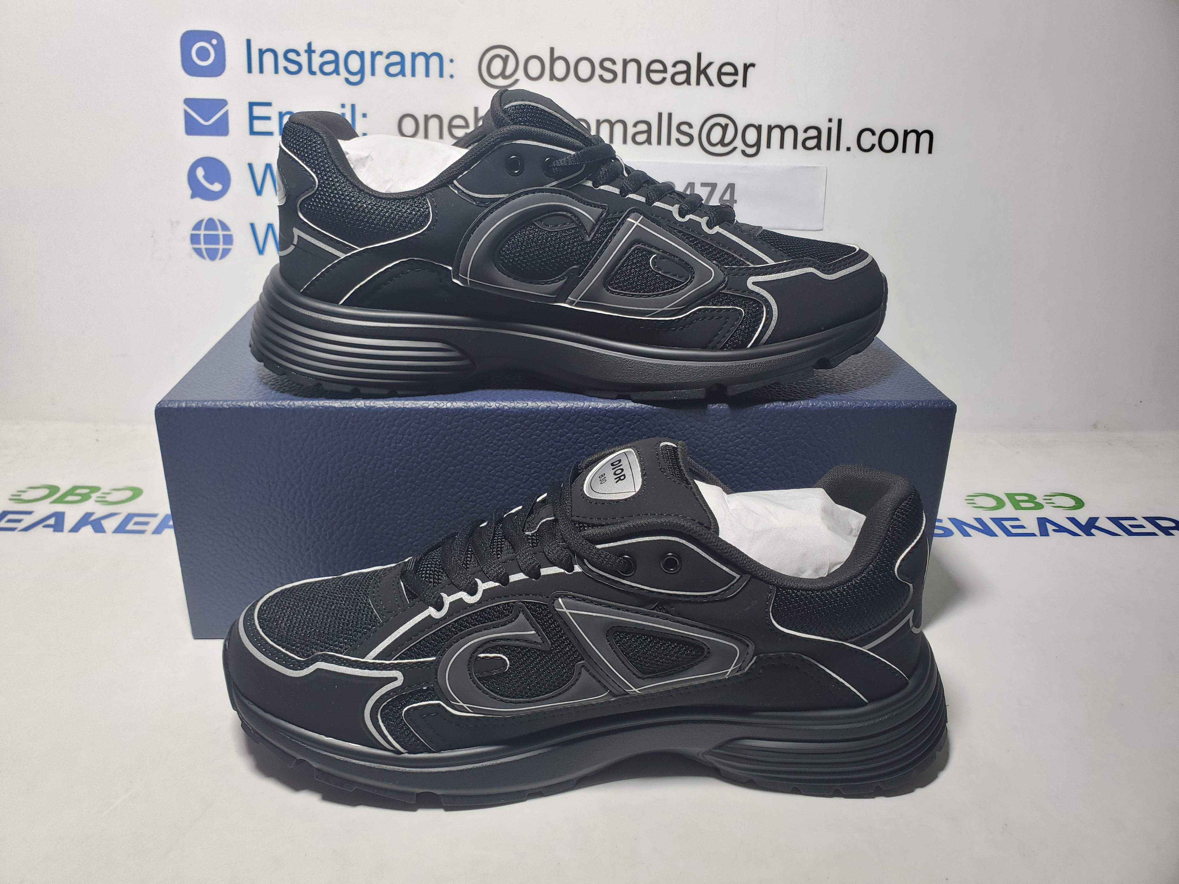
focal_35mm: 26
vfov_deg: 53.1
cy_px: 442
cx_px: 590
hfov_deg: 67.3
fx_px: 886
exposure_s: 1/149
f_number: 2.4
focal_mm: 4.3
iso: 50
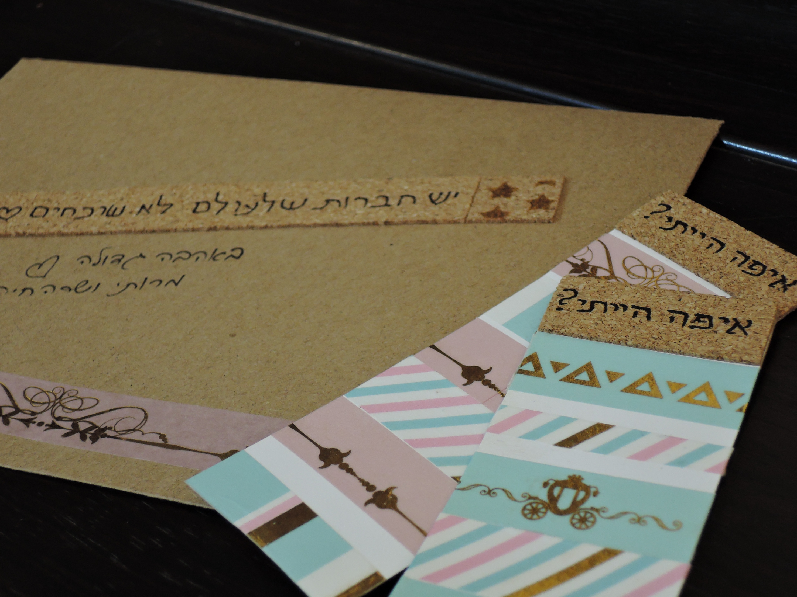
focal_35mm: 74
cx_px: 423
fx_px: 1704
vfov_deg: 19.9
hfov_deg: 26.3
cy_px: 312
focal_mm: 14.3
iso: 400
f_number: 4
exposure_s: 1/15
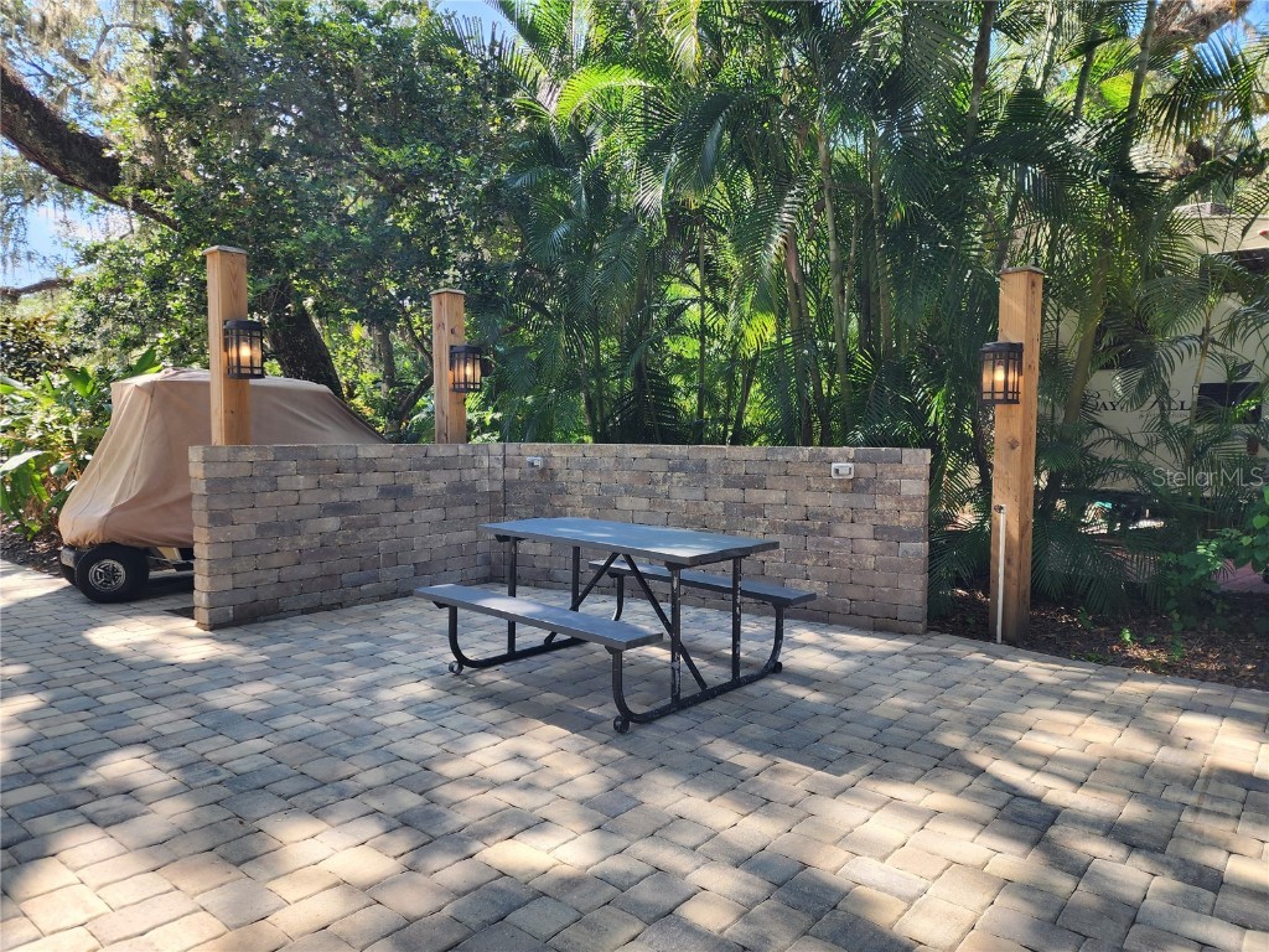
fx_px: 843
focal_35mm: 23
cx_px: 634
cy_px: 476
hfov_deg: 73.9
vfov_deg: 58.9
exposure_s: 1/180
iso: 20
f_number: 1.8
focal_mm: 6.4
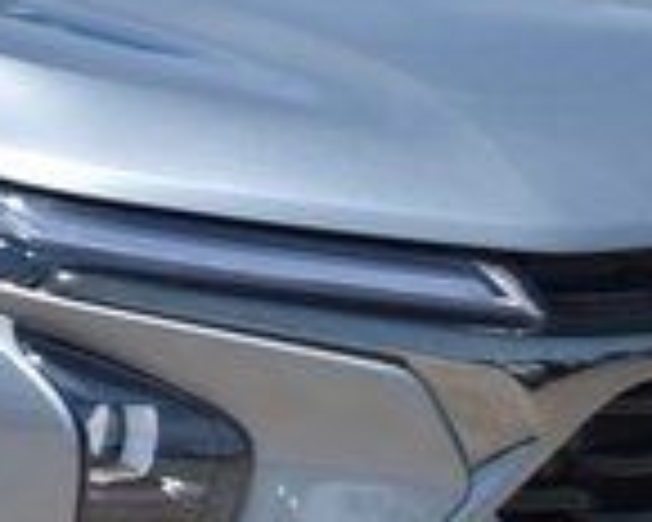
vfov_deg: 7.4
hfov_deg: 8.7
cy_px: -27
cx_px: -632
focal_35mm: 209
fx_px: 4039
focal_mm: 21
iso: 100
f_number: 4.5
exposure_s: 1/1000
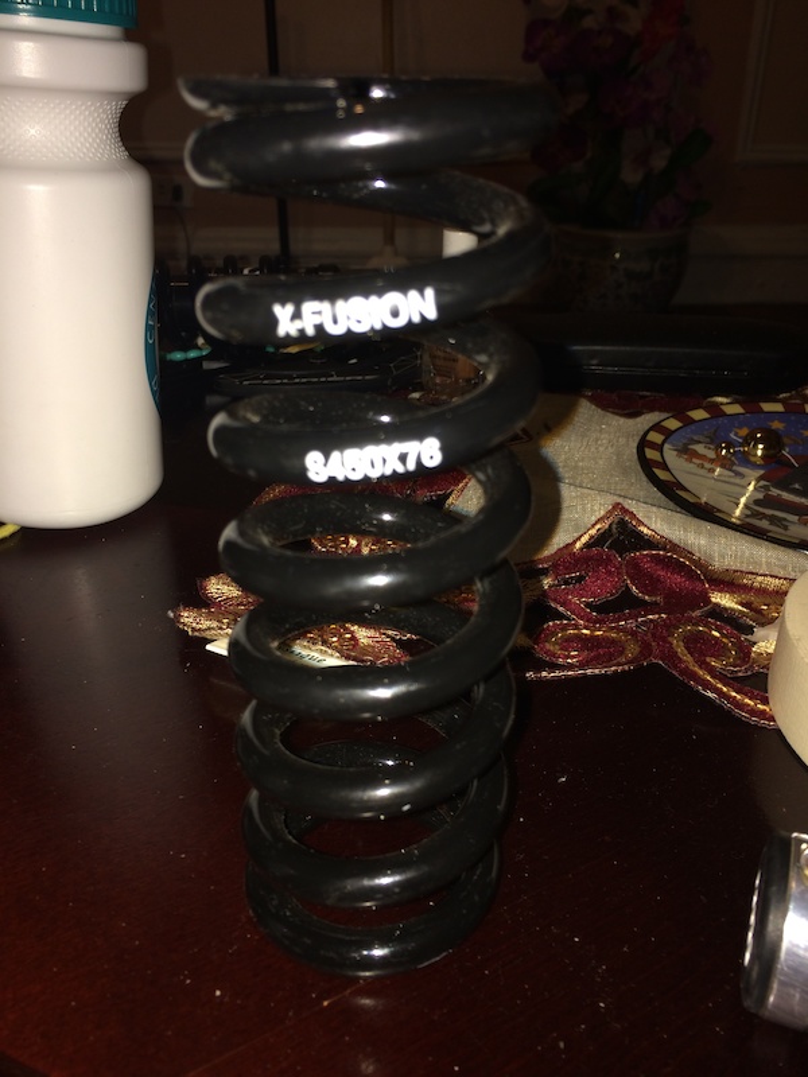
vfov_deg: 61.7
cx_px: 404
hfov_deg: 48.2
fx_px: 903
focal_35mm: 29
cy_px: 538
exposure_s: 1/37
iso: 32
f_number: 2.2
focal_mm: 4.15
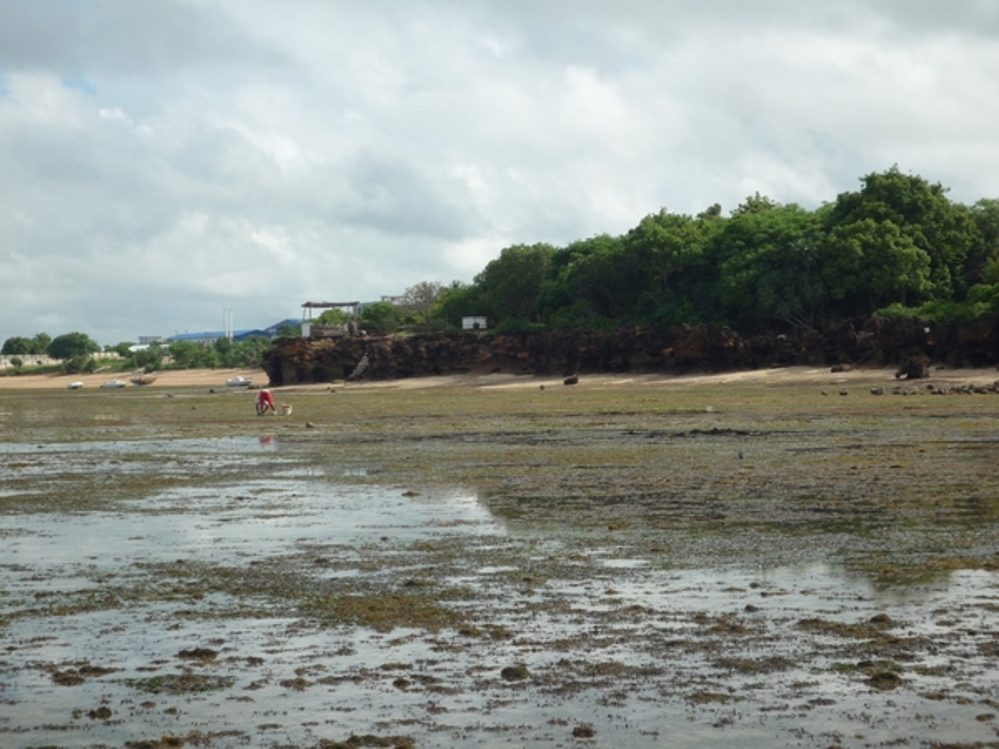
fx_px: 2164
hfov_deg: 26.0
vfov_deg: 19.6
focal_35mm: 75
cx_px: 500
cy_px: 374
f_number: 4.9
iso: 100
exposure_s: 1/640
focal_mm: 13.2
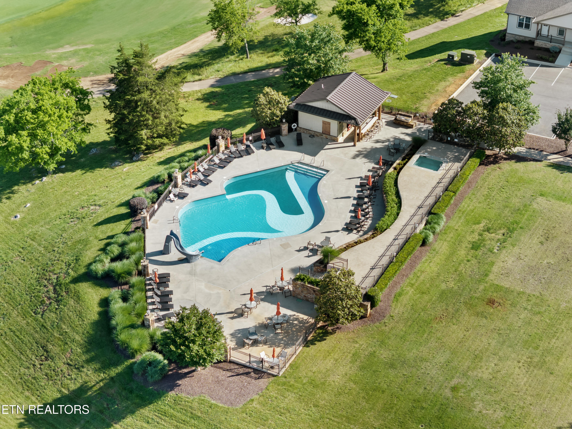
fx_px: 1156
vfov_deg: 21.0
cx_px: 286
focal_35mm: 70
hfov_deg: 27.8
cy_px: 214
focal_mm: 19.35
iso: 100
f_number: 2.8
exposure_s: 1/400
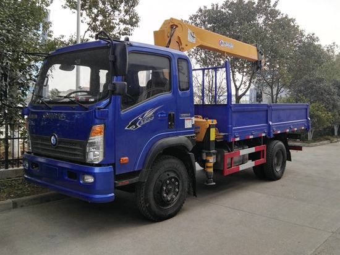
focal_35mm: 28
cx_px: 170
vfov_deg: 49.8
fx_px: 275
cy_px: 128
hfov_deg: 63.4
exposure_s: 1/339
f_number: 2
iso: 64
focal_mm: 2.96
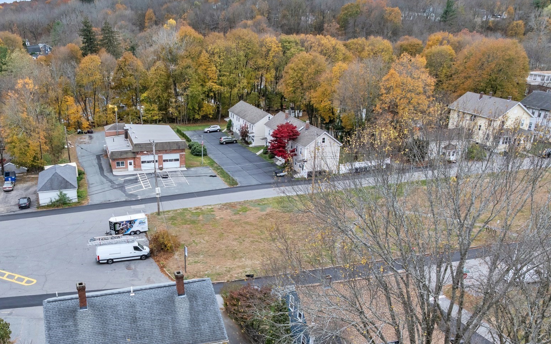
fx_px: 510
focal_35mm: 34
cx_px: 200
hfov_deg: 55.9
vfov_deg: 36.6
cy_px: 249
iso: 260
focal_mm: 12.29
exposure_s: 1/1000
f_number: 2.8
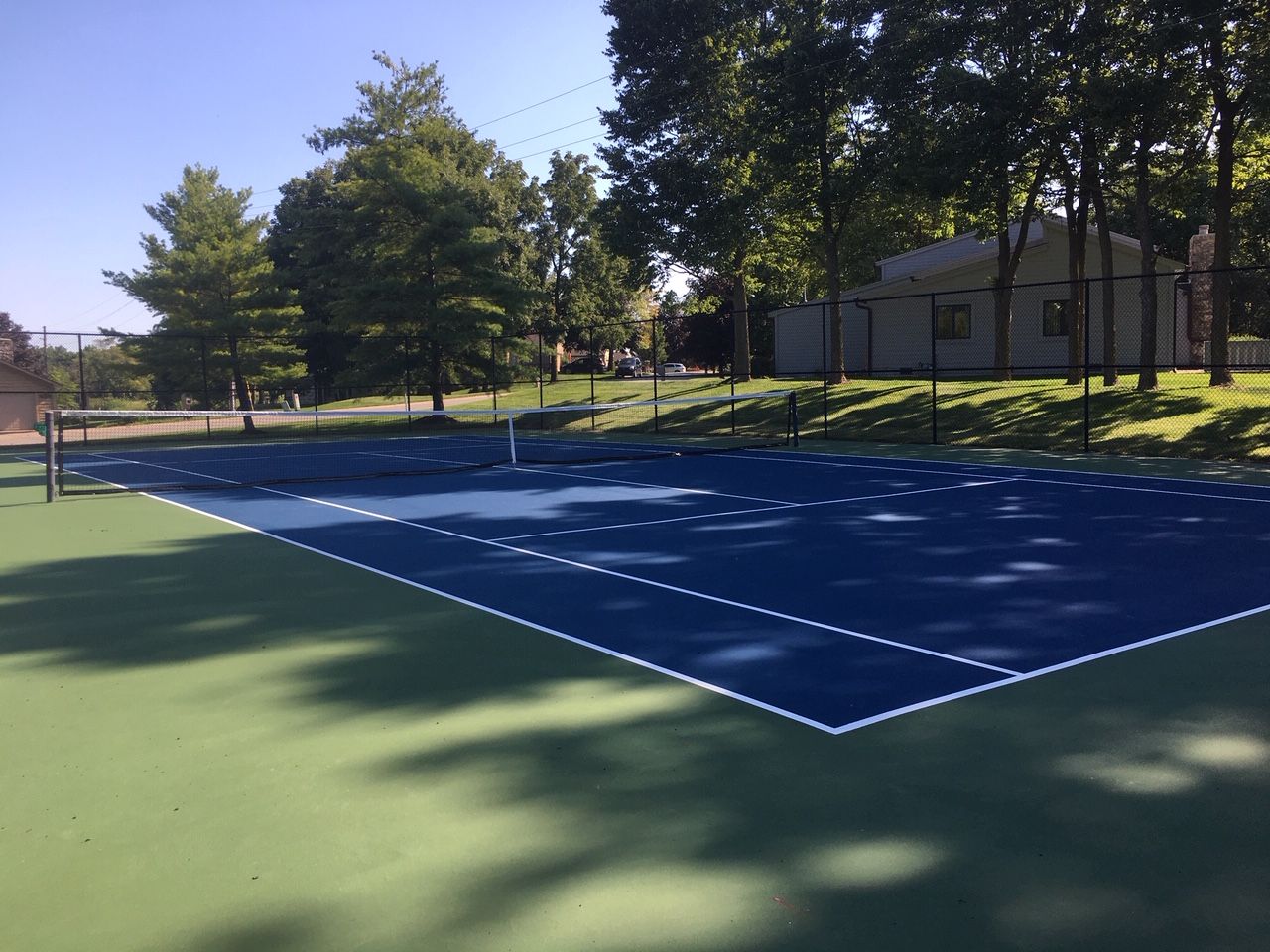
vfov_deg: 48.2
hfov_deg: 61.7
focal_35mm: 29
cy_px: 476
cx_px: 635
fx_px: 1064
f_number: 2.2
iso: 25
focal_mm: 4.15
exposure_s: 1/587
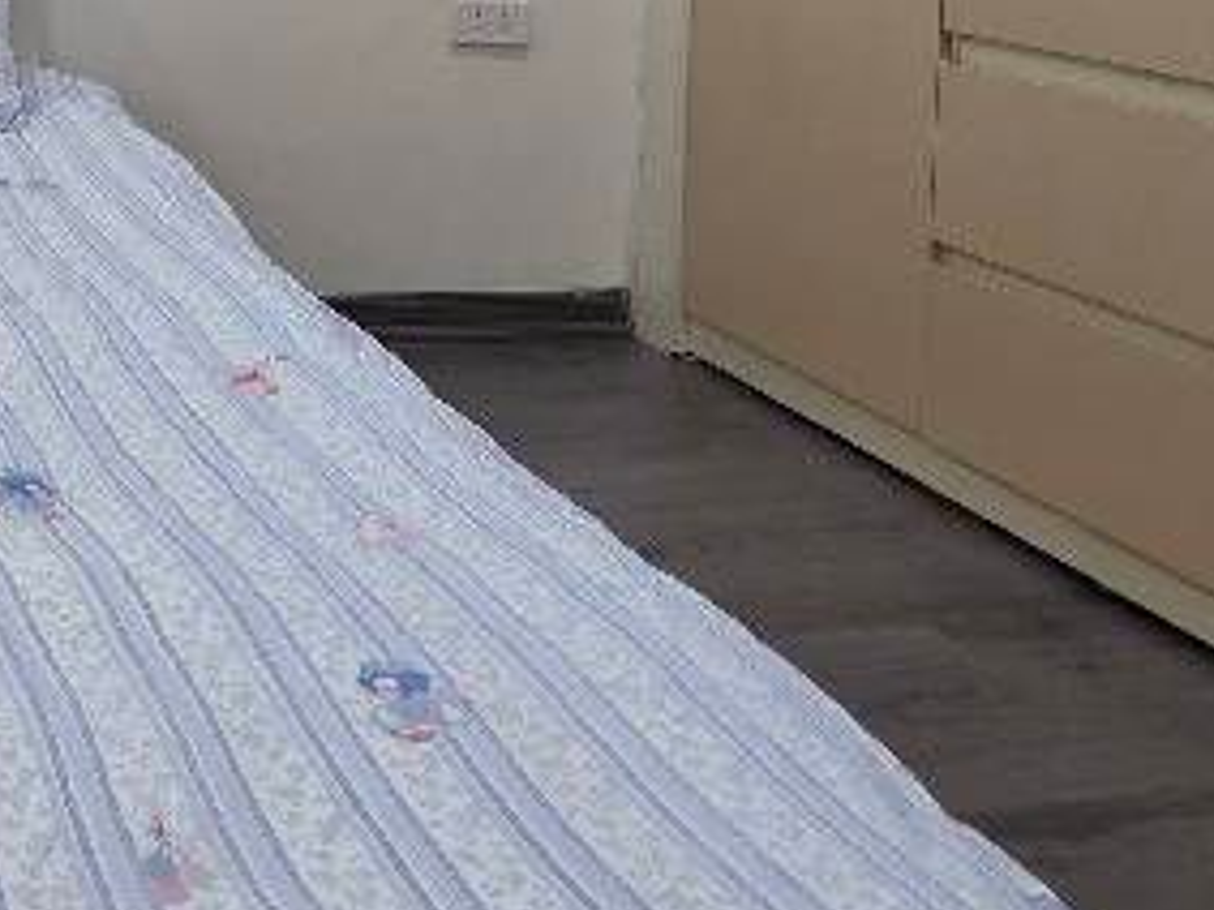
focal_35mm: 47
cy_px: -155
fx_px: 1648
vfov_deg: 27.5
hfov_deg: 35.7
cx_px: -56
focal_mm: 2.2
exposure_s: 1/100
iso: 160
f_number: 1.9
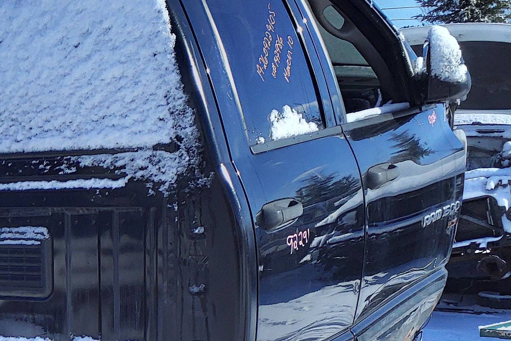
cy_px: 418
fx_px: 1121
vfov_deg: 16.5
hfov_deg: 21.9
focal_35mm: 79
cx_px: -227
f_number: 1.9
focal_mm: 3.58
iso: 40
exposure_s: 1/1051
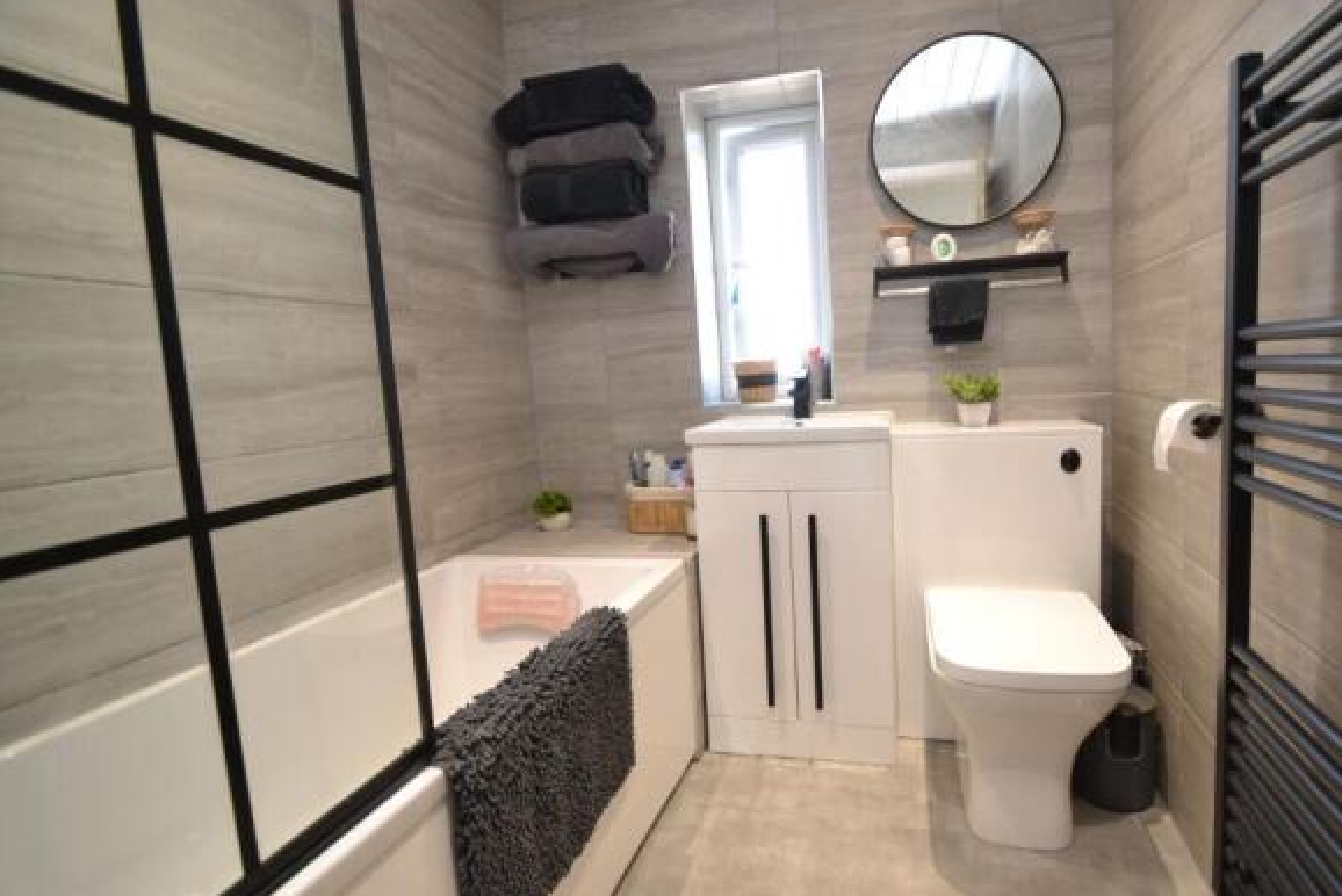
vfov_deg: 70.5
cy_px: 445
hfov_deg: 92.7
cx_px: 758
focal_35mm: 17
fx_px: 634
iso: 800
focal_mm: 10
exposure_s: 1/60
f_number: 3.5
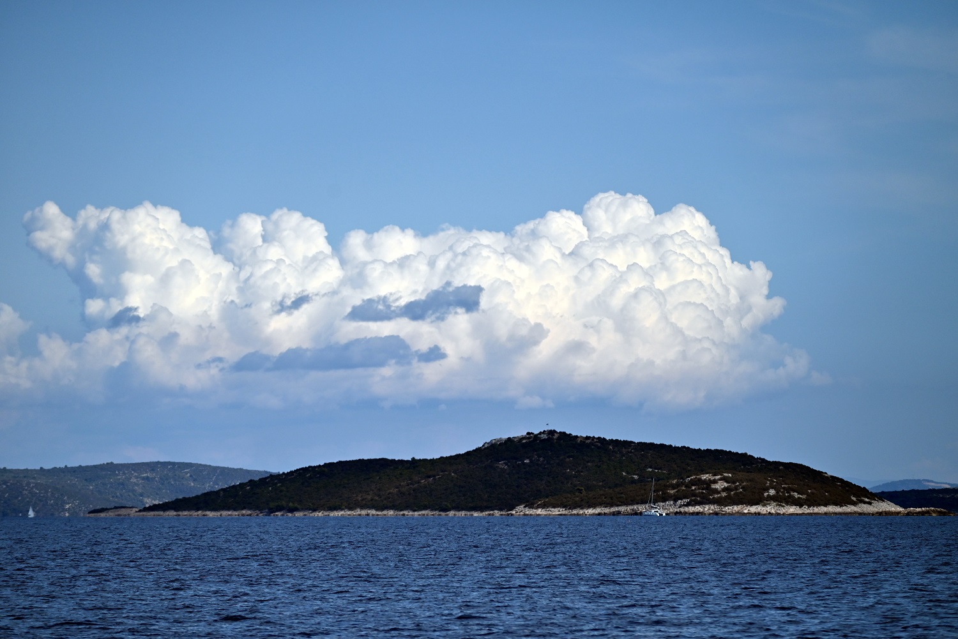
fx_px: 4525
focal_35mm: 170
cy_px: 320
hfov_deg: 12.1
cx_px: 479
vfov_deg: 8.1
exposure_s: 1/6400
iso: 250
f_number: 5
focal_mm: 170
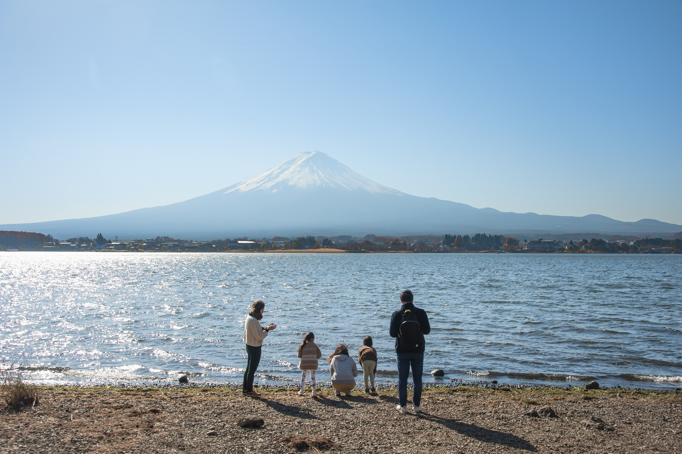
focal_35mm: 31
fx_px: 587
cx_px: 341
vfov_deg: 42.3
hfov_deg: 60.3
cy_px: 227
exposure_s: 1/640
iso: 200
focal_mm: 31
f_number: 10
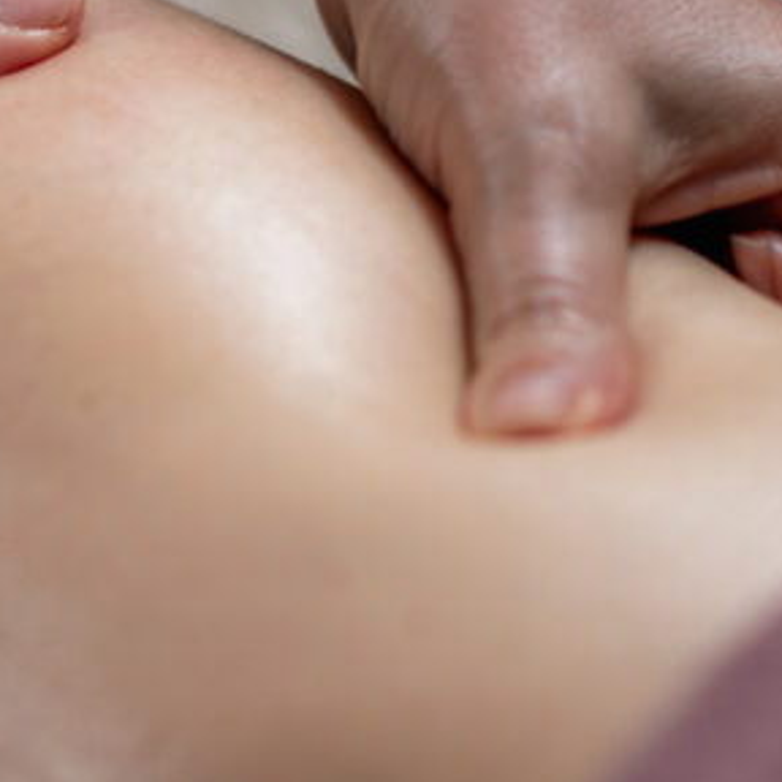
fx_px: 6569
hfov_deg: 6.8
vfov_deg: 6.8
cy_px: 94
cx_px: -111
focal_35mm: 257
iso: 200
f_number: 2
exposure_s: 1/200
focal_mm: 85
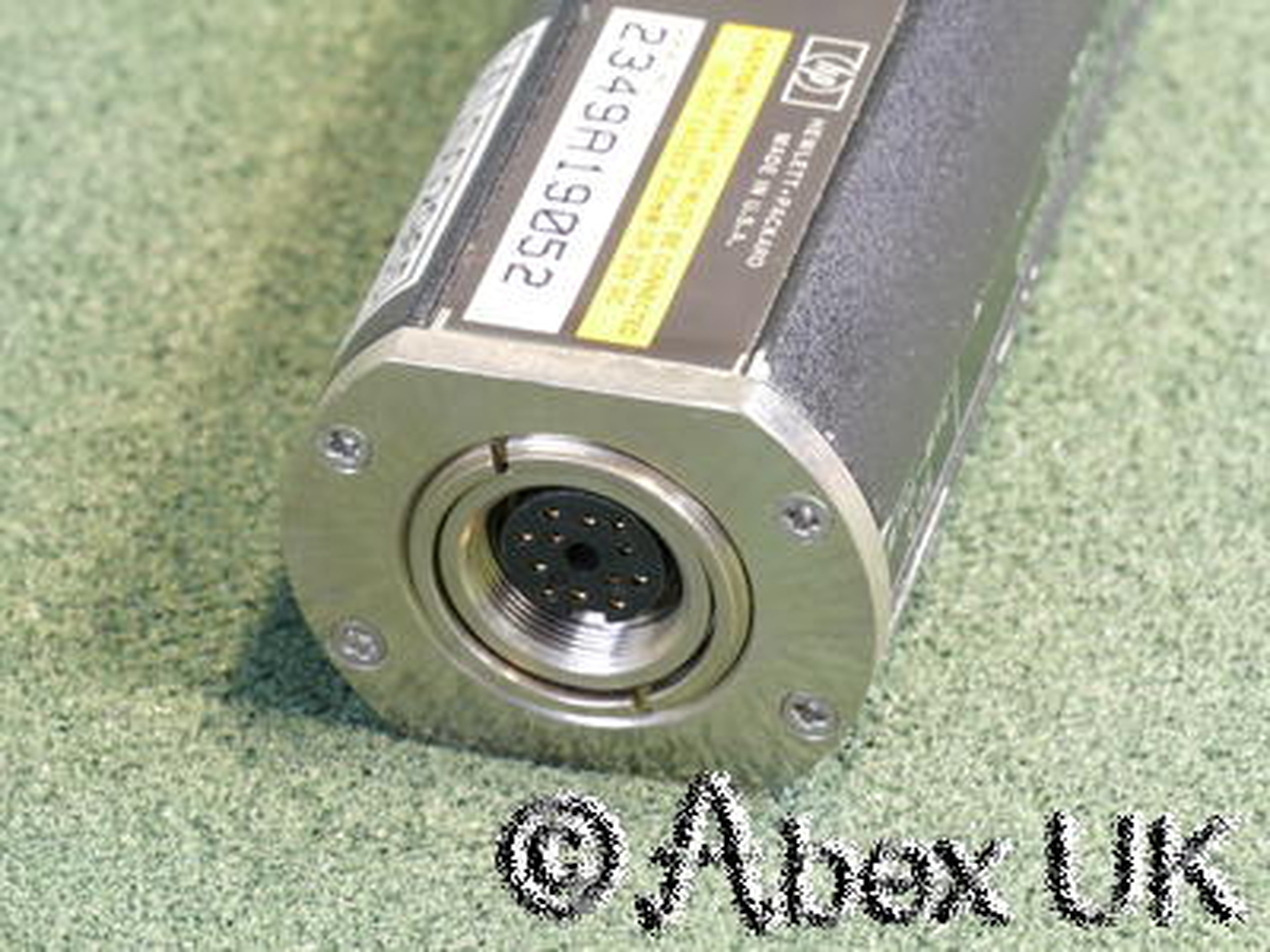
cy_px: 476
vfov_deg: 6.5
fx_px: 8438
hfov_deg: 8.6
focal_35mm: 230
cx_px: 635
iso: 400
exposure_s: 2.5
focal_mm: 115
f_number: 14
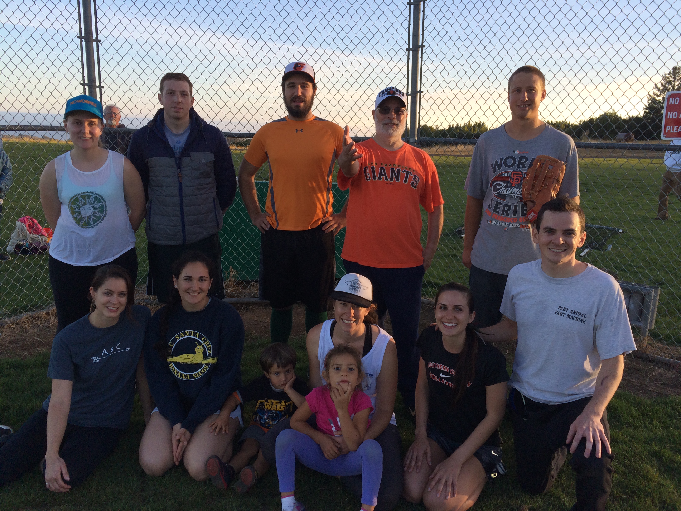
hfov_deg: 61.7
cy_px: 256
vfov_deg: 48.2
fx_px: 571
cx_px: 340
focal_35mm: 29
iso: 32
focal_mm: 4.15
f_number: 2.2
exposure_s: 1/461
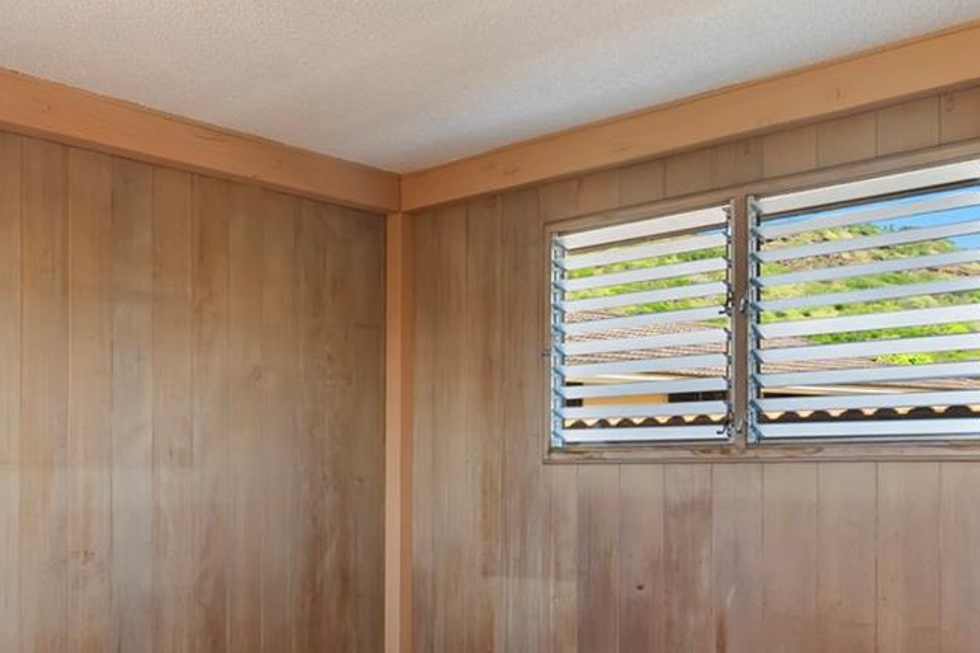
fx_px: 1007
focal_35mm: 37
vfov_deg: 35.1
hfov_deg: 50.7
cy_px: 494
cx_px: 307
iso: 160
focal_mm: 10
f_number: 8
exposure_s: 1/160
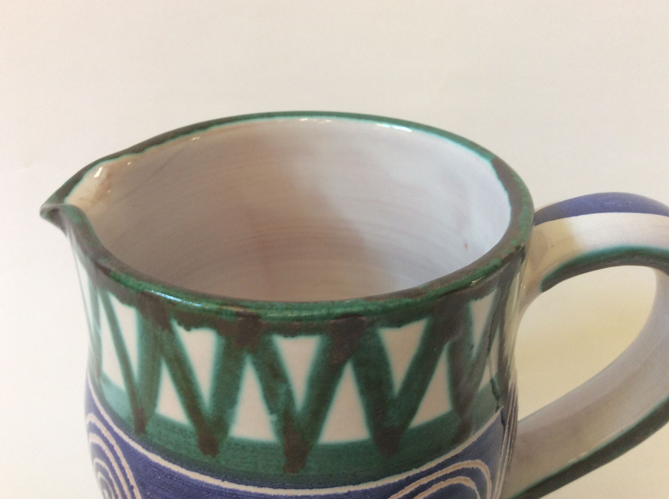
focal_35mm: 32
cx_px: 334
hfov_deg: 56.9
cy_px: 250
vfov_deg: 44.1
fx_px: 618
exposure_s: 1/25
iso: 50
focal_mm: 3.3
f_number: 2.4
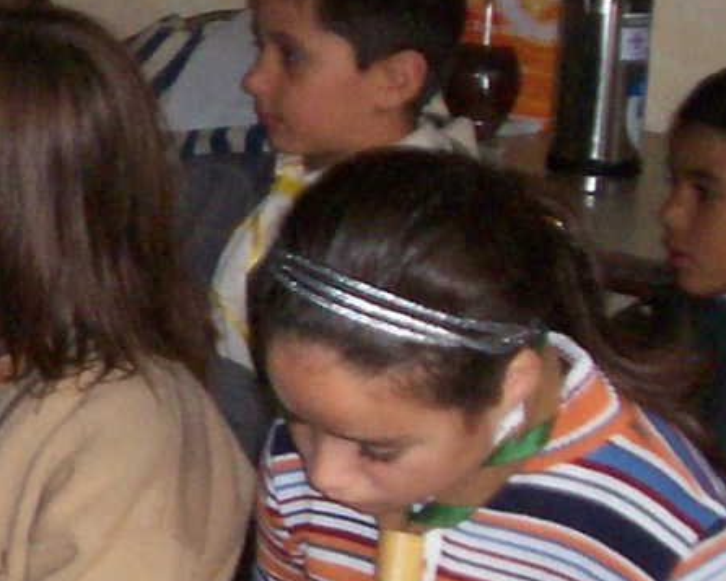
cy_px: 190
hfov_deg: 11.3
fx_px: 3396
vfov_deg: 9.8
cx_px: -612
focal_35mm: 158
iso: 140
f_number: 4.5
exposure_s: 1/64
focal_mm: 5.9
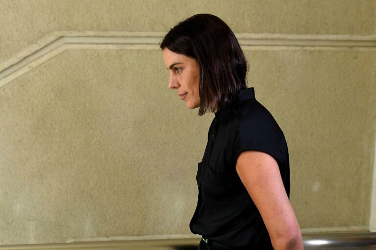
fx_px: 376
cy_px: 125
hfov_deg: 53.2
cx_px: 188
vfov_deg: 36.8
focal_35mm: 36
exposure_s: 1/320
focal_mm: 24
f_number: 2.8
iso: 1250
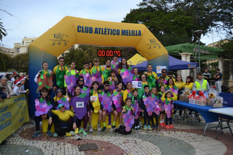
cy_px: 78
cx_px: 116
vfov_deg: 43.6
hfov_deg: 61.9
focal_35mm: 30
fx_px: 194
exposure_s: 1/1000
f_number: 4.5
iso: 400
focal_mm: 20
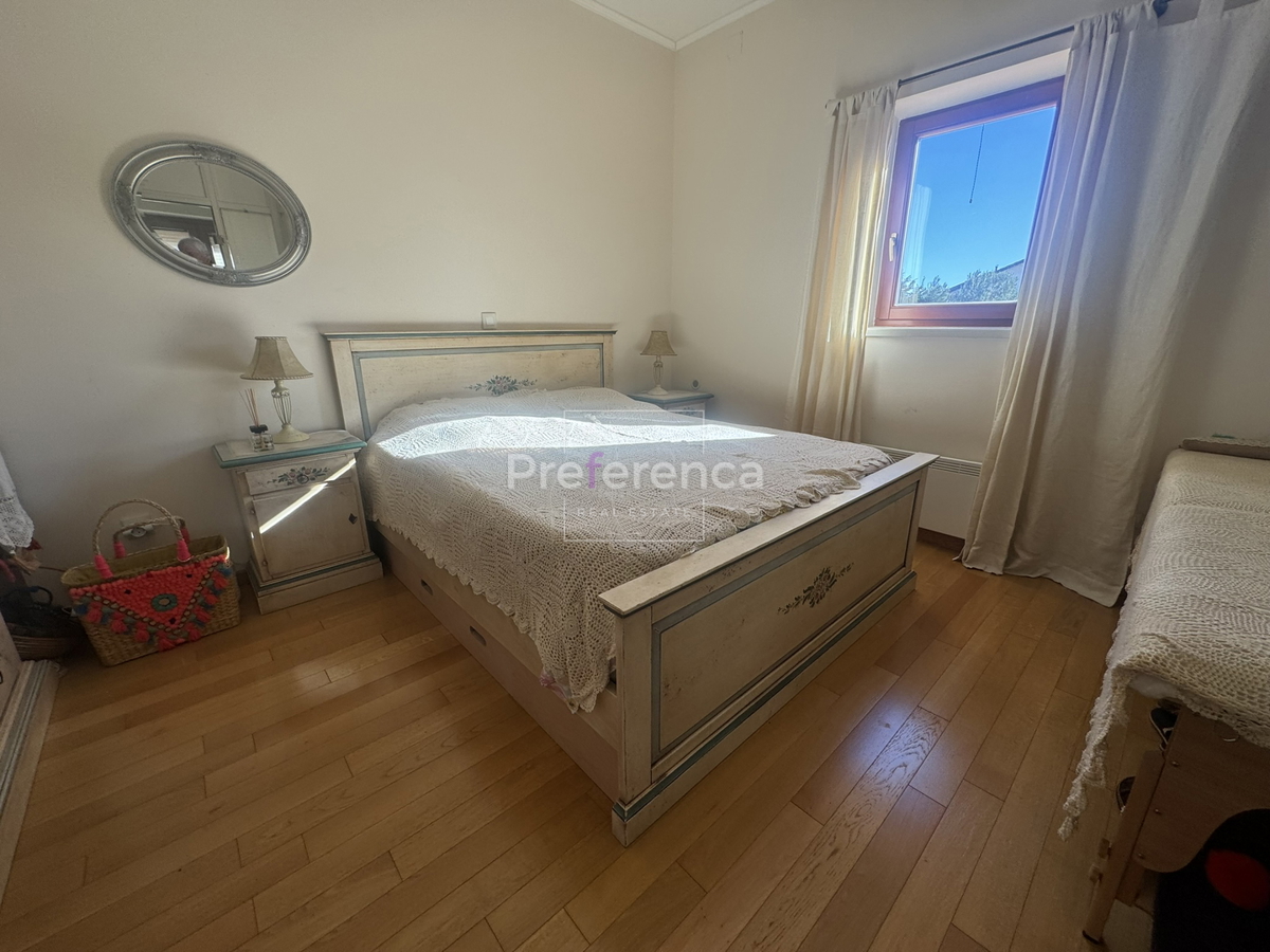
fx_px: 514
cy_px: 476
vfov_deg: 85.7
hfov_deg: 102.1
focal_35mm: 14
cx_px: 635
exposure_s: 1/141
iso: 40
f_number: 2.2
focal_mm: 2.22
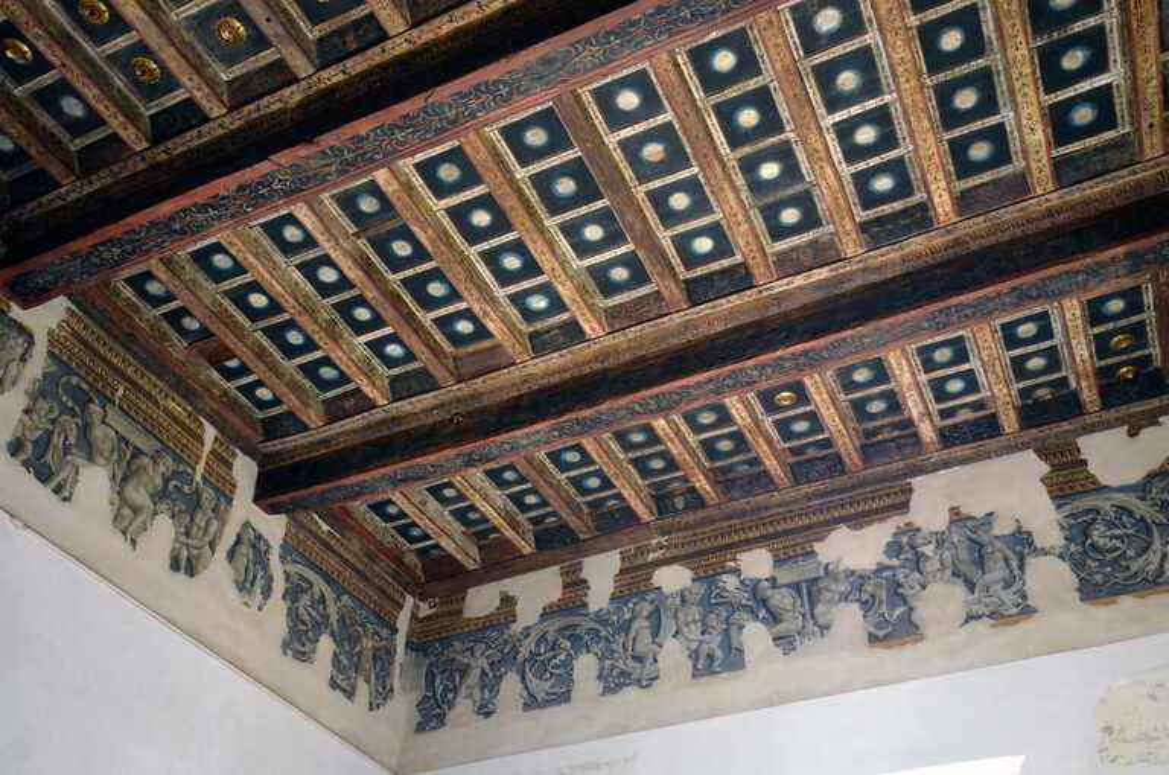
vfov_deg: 43.4
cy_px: 388
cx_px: 584
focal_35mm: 30
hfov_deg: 62.0
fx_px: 972
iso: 6400
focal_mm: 20
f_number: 5.6
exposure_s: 1/160
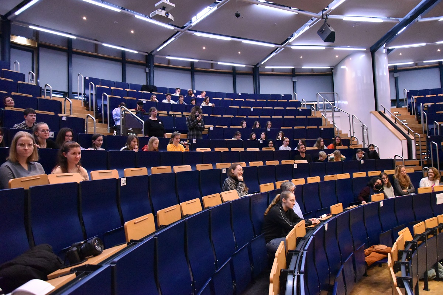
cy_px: 148
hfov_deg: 73.7
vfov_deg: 53.1
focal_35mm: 24
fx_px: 295
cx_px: 222
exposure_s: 1/200
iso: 12800
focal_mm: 24
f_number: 4.5
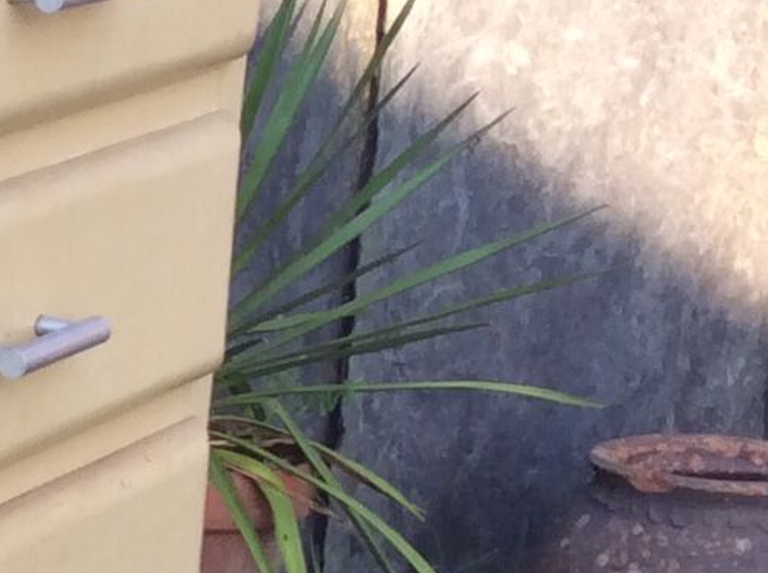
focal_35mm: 167
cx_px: -821
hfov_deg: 10.7
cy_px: 720
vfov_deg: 8.7
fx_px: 3699
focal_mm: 3.3
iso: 32
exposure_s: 1/191
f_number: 2.4
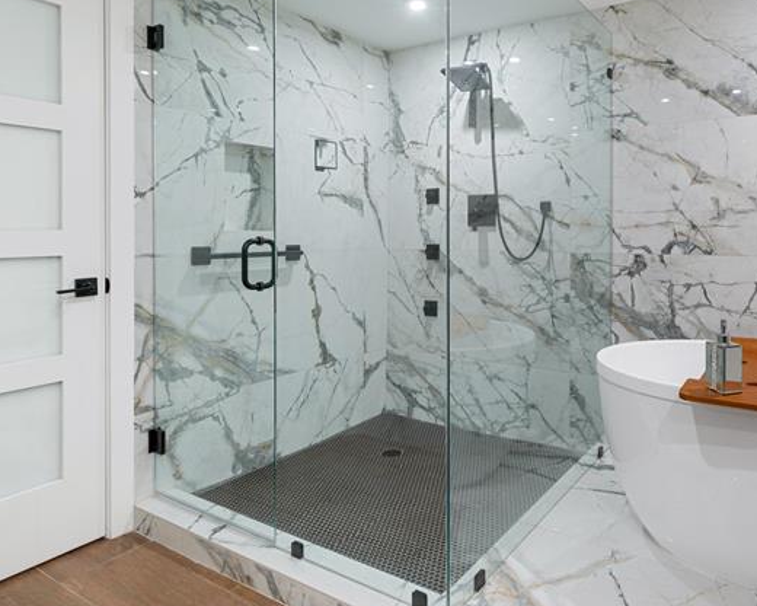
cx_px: 510
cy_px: 240
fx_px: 538
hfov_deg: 68.2
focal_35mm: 24
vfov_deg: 58.3
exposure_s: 1/5
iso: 100
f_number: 8
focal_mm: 13
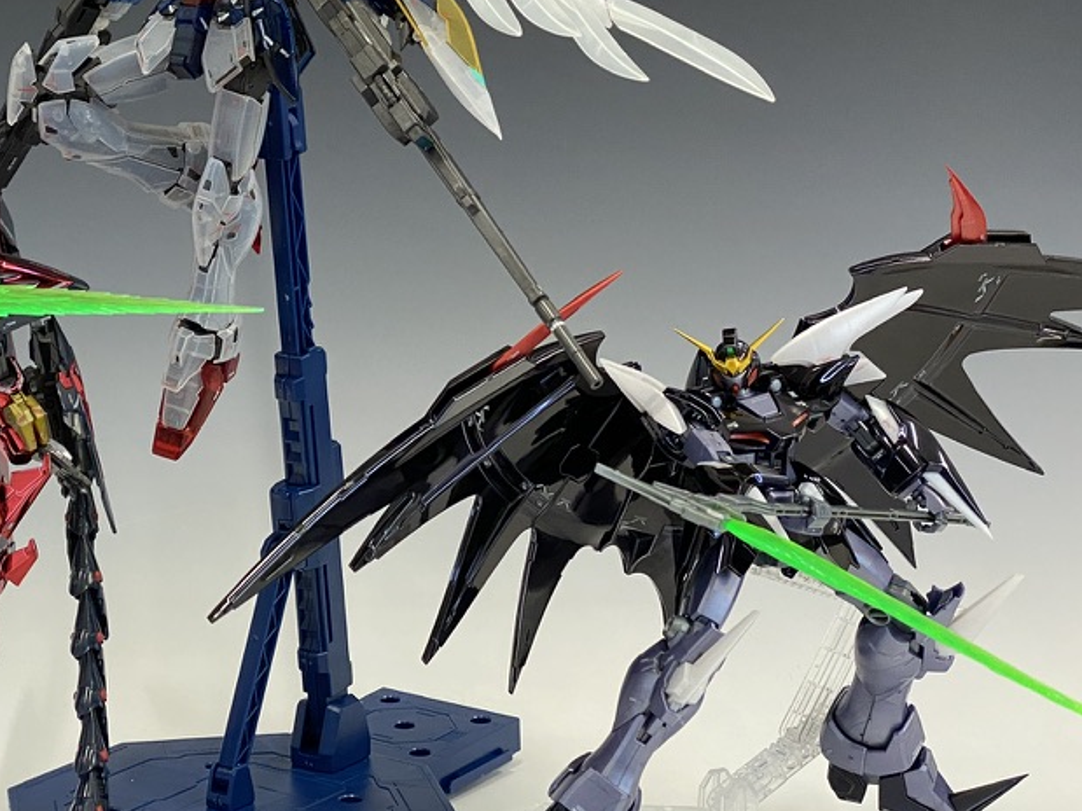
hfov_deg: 22.4
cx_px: 189
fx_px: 2688
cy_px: 292
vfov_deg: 17.1
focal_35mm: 86
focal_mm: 6
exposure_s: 1/120
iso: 125
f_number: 2
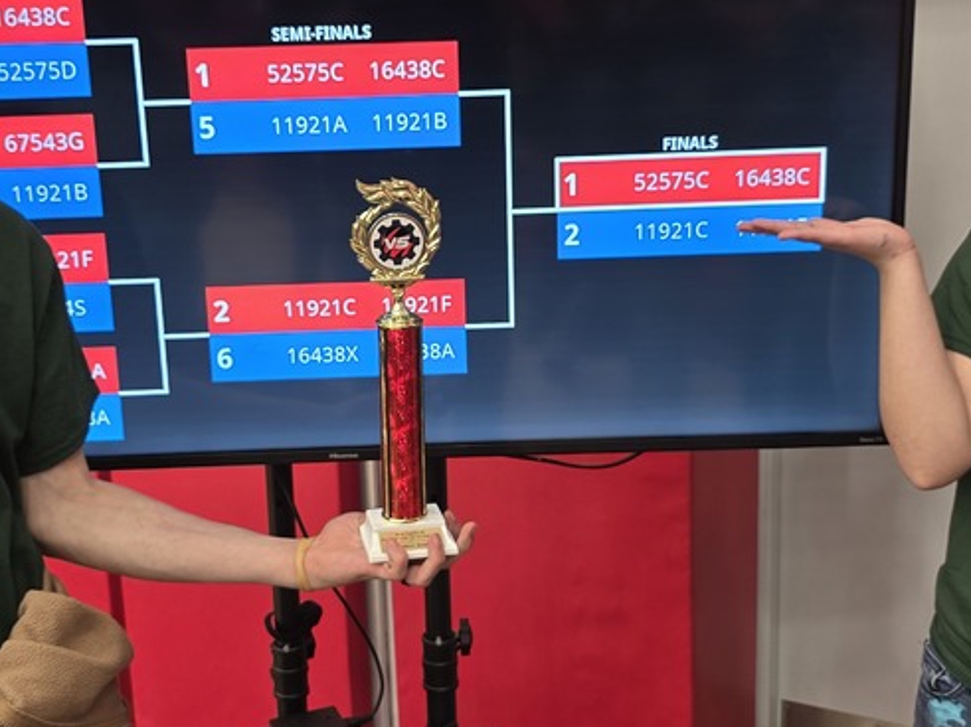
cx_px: 443
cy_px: 342
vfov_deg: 30.2
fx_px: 1346
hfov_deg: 39.6
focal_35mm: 48
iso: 100
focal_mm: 6.3
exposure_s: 1/60
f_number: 1.7
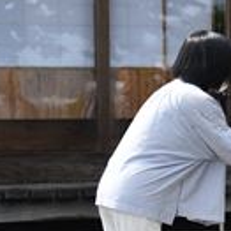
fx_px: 2061
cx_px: 319
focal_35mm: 273
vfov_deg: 6.4
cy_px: 149
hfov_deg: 6.4
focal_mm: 56
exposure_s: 1/200
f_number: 5.3
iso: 125
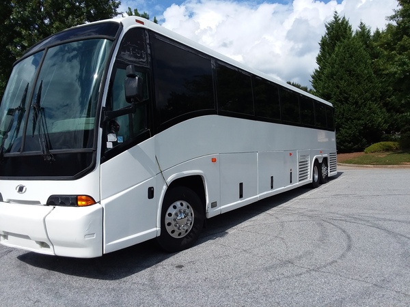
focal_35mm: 27
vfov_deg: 51.4
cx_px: 205
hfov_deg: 65.3
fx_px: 320
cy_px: 154
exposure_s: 1/2523
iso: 50
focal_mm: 2.91
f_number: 1.9
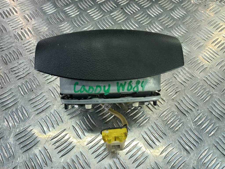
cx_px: 112
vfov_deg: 54.9
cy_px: 84
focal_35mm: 25
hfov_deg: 69.4
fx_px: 162
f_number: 1.8
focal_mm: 4.6
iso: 50
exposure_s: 1/50
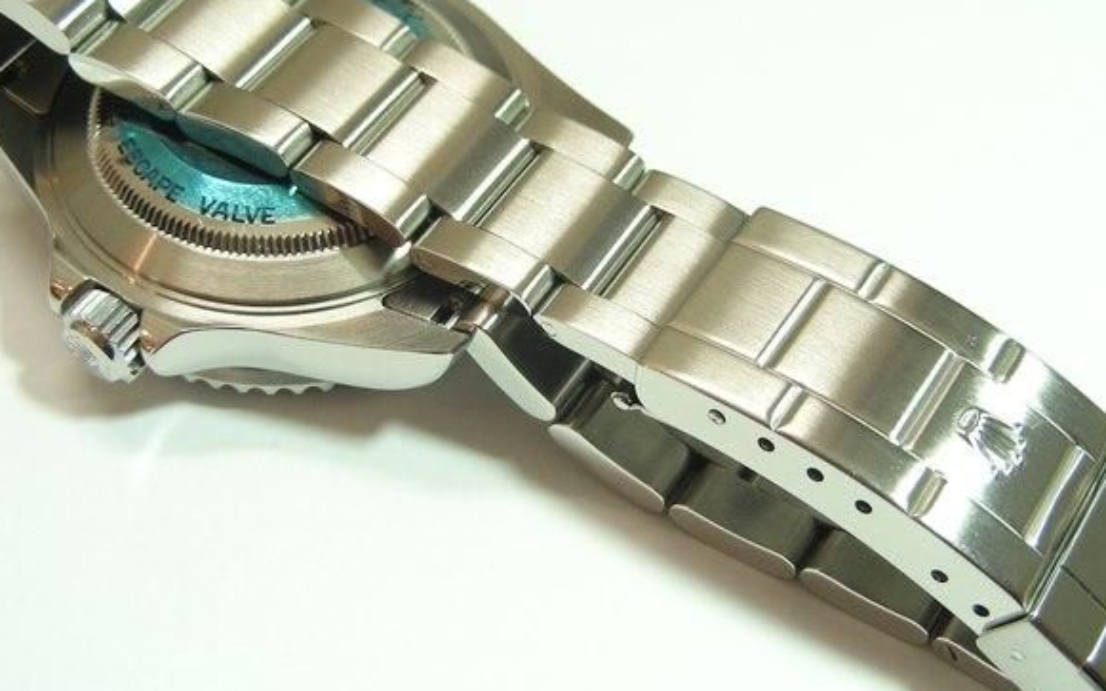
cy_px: 289
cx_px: 600
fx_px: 1688
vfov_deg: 23.1
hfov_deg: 36.3
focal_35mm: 56
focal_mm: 8
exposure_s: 1/30
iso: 159
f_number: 3.5
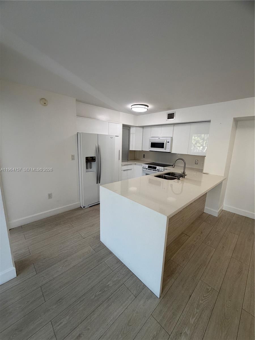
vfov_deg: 102.1
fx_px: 138
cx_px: 128
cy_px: 170
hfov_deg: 85.7
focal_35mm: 14
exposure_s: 1/120
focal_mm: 2.22
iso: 200
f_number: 2.2
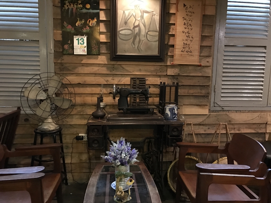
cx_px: 136
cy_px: 102
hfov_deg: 63.4
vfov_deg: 49.7
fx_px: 219
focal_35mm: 28
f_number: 1.8
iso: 100
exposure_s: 1/4
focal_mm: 3.99
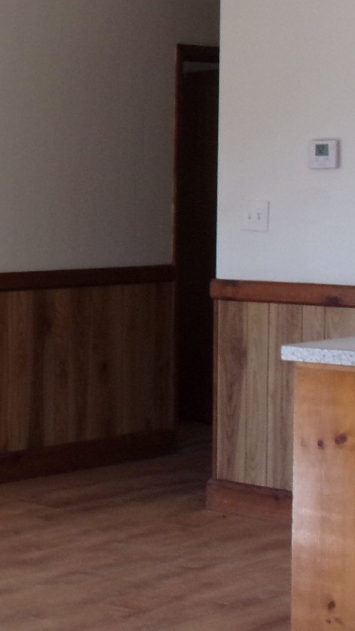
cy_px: 250
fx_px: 1456
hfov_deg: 13.1
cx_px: -197
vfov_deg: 24.4
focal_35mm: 87
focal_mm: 5.9
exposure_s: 1/34
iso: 95
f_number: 3.7
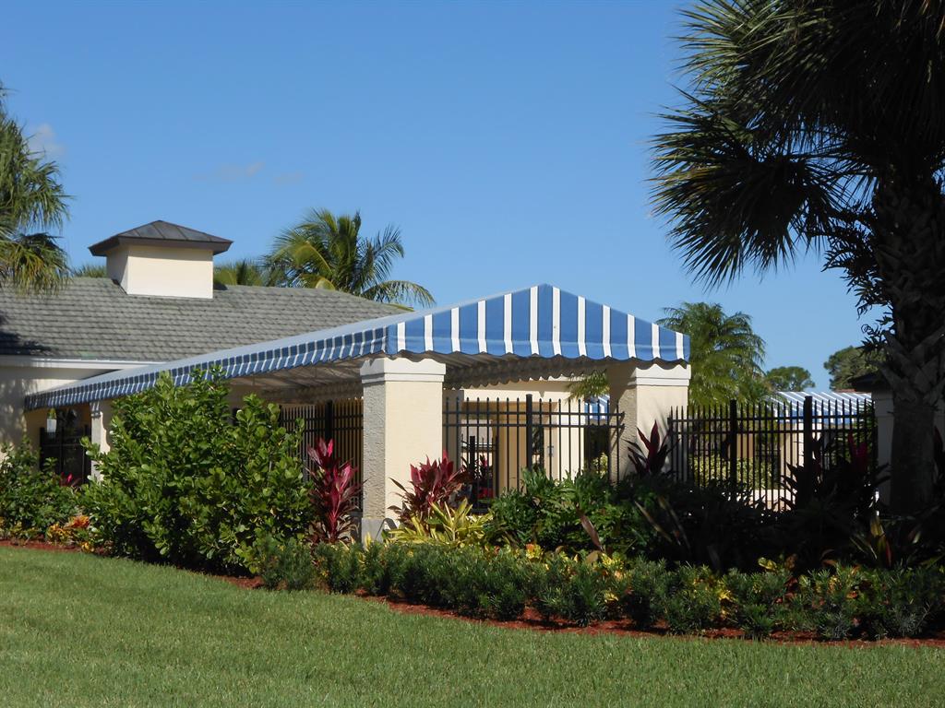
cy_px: 354
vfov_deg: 20.4
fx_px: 1966
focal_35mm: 72
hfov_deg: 27.0
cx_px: 472
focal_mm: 12.8
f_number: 6
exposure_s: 1/640
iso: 80
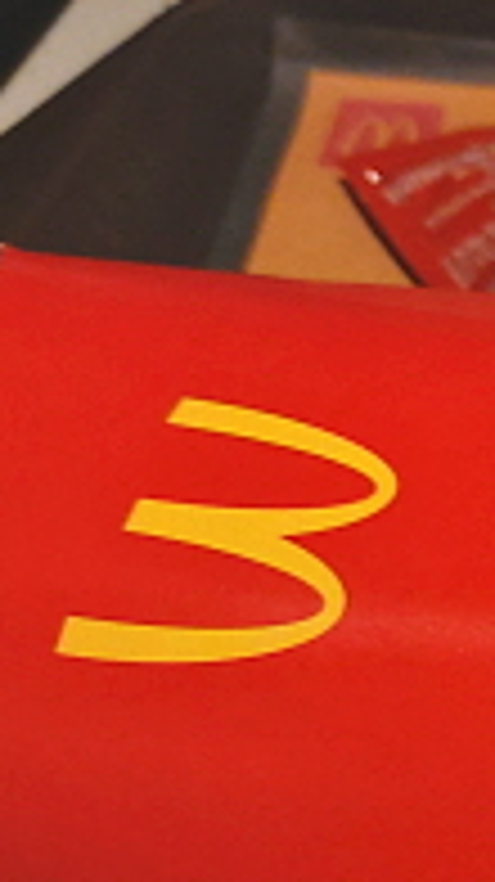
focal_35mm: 89
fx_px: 2080
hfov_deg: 11.6
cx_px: 1125
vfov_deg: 23.5
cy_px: 734
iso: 125
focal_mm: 4.58
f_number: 2
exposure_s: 1/60
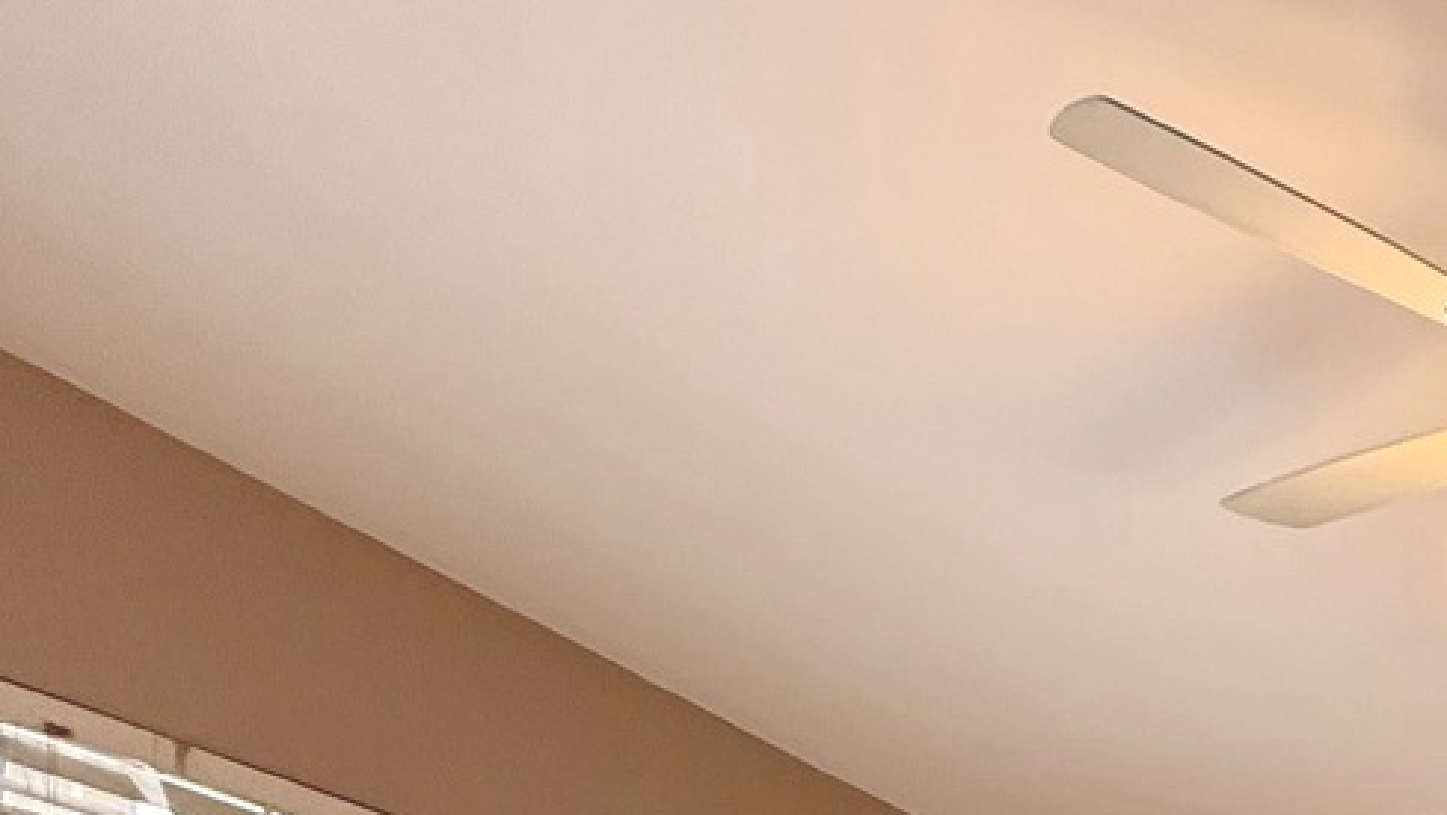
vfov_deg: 20.4
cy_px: 1390
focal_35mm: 45
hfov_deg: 29.6
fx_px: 1727
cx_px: 2114
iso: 250
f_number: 2.2
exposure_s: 1/120
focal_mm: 2.22
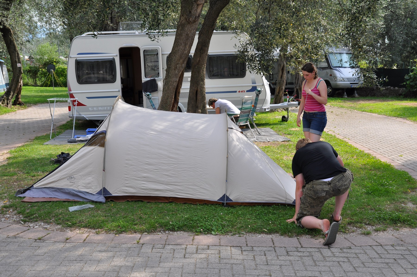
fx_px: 469
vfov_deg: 32.9
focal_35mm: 40
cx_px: 208
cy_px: 138
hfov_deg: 48.0
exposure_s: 1/250
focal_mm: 27
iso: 200
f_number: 8
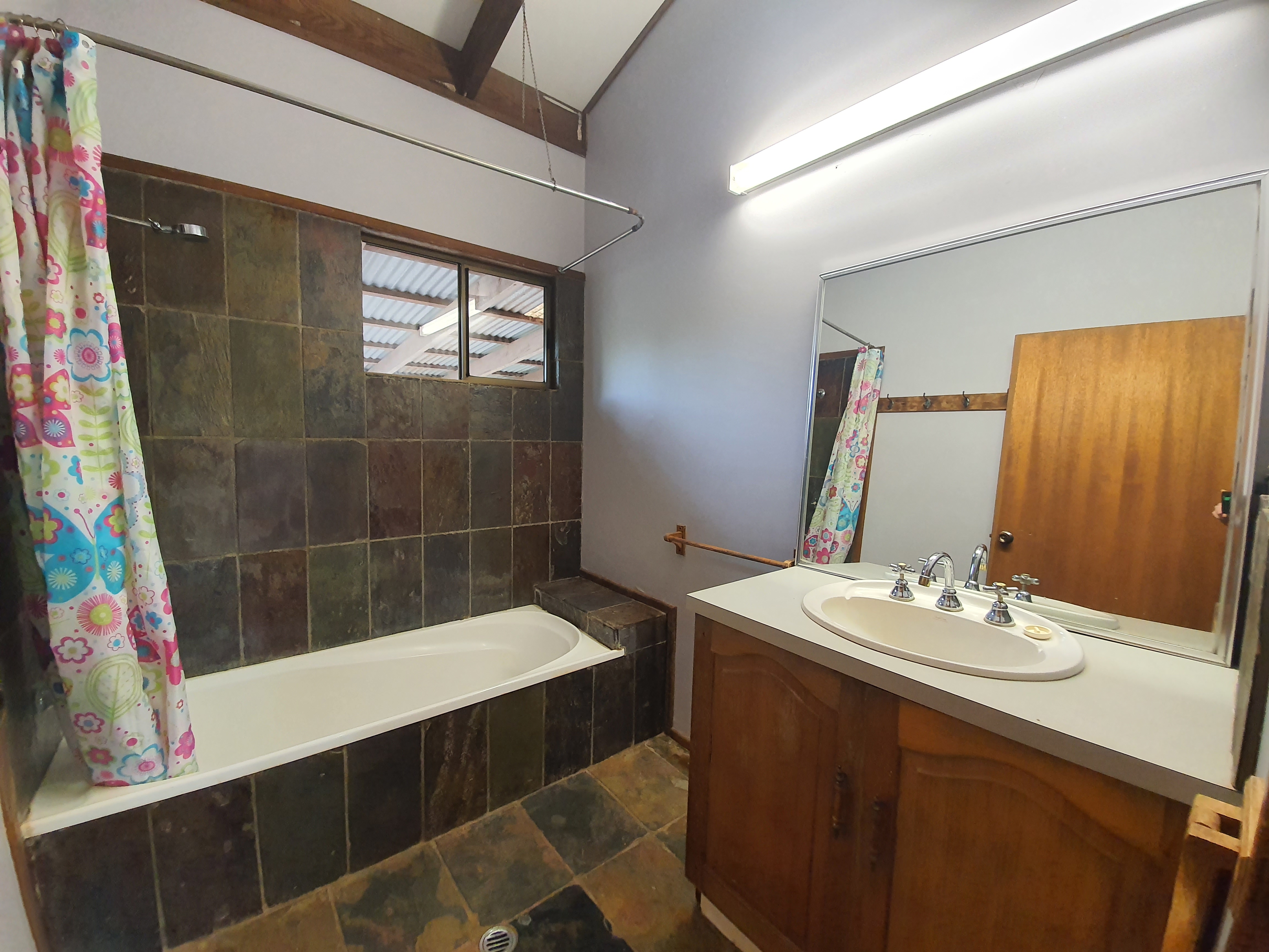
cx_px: 634
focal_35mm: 13
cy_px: 476
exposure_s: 1/50
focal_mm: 1.8
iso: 250
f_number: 2.2
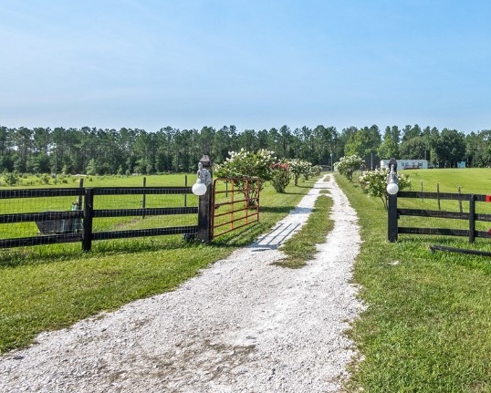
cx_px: 417
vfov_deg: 54.6
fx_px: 378
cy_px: 160
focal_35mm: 26
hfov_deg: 58.9
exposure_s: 1/400
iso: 200
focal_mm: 7
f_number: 8
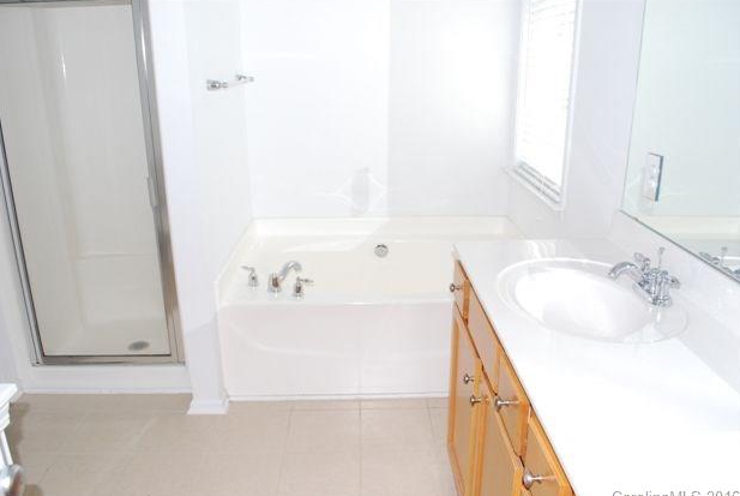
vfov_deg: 46.5
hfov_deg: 65.4
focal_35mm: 28
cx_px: 363
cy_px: 250
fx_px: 576
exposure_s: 1/200
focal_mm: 18
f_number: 7.1
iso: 800
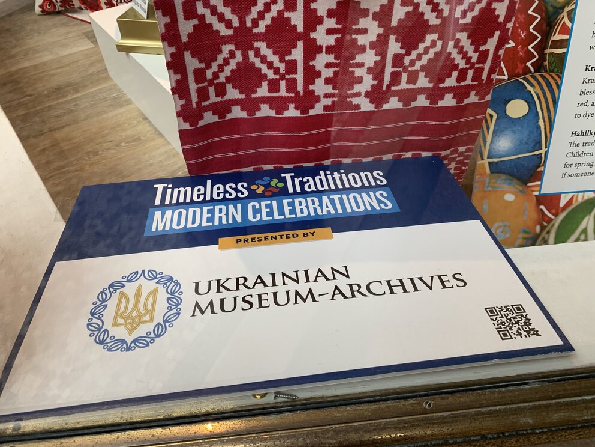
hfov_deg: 67.3
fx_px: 447
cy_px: 224
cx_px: 298
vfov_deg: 53.1
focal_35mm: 26
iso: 80
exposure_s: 1/60
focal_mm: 4.25
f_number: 1.8
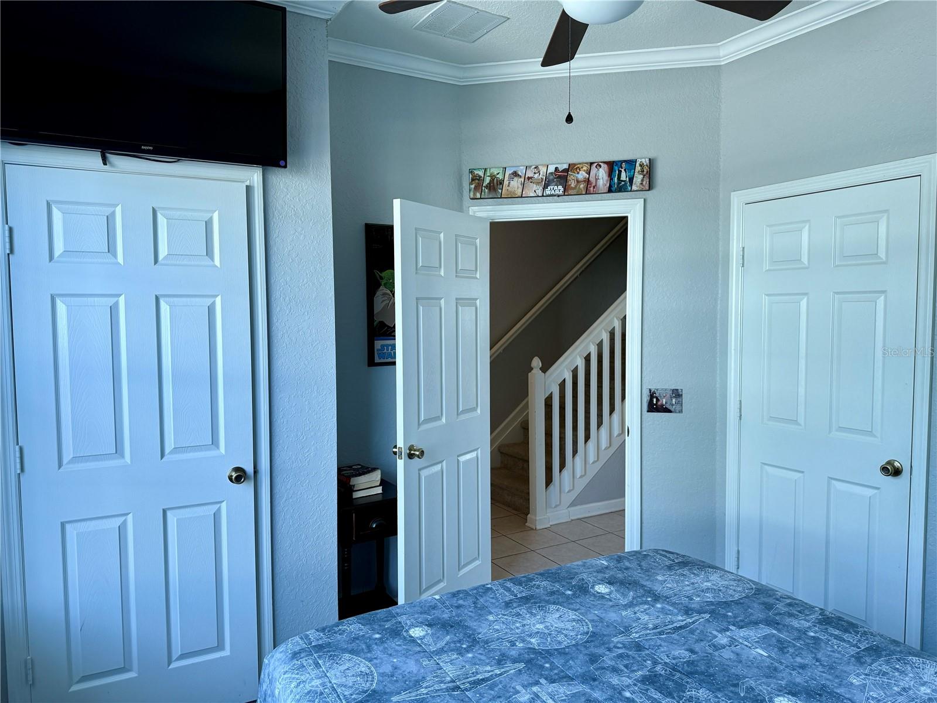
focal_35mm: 24
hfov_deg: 71.6
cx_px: 468
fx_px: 650
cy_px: 352
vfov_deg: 56.8
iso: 160
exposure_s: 1/136
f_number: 1.78
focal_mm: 6.76
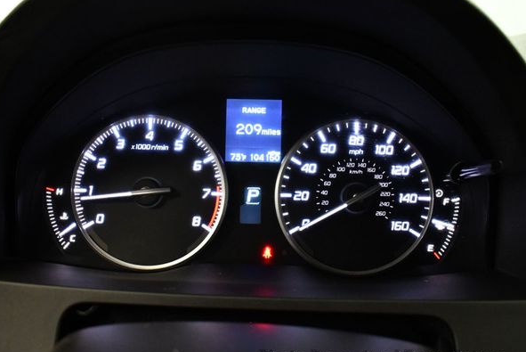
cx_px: 248
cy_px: 184
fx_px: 570
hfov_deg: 49.5
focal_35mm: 39
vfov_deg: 34.3
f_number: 3.5
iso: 3200
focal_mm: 18
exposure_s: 1/80
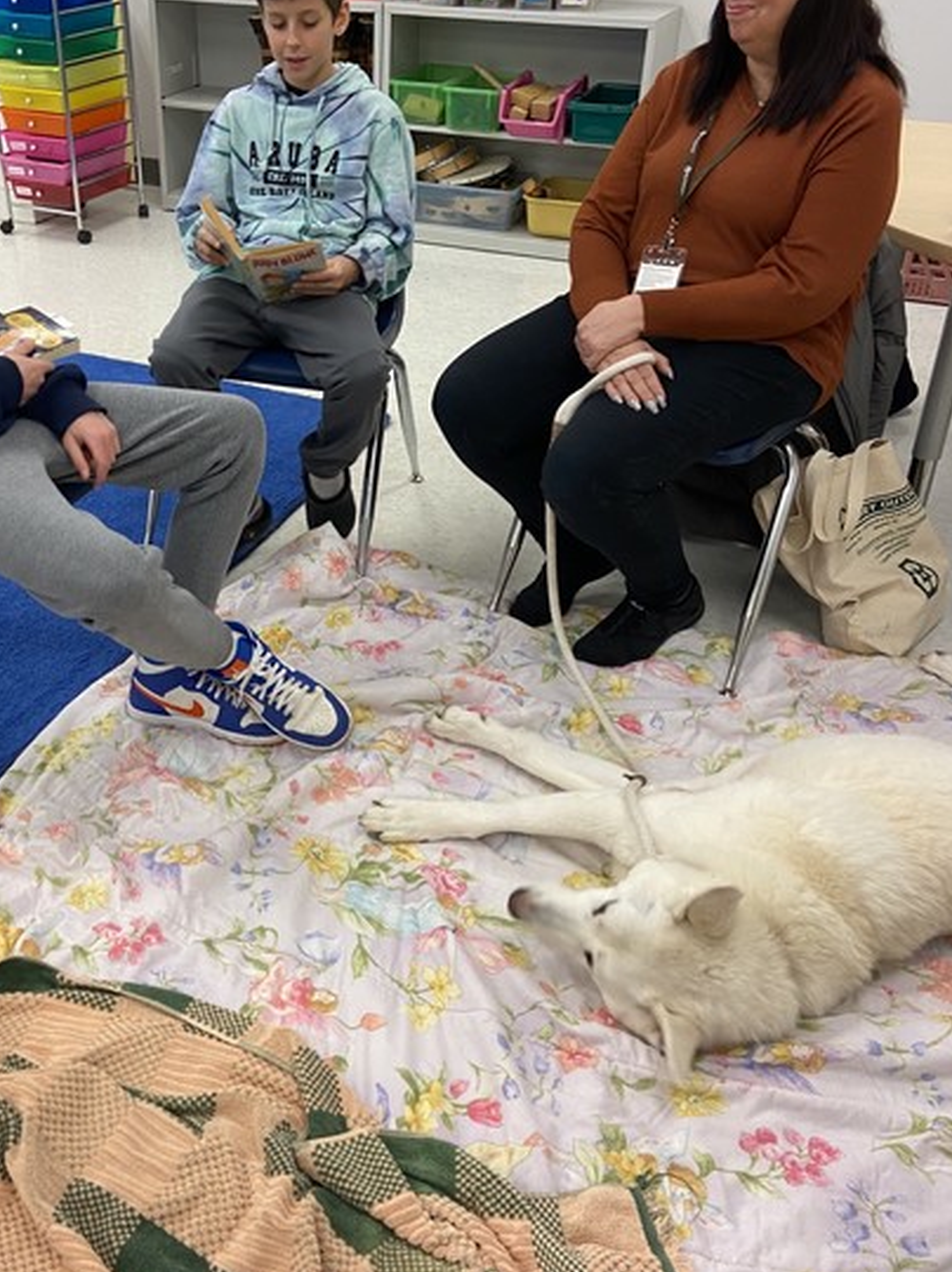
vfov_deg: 51.4
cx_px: 335
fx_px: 1322
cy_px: 602
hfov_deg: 39.2
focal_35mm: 36
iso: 80
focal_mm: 4.25
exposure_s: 1/60
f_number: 1.8
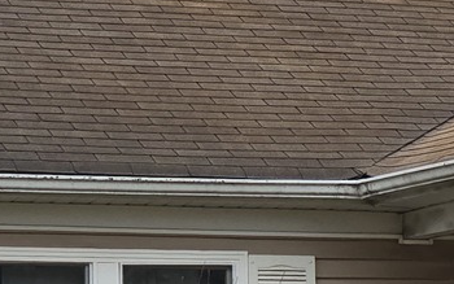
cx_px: 444
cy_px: 333
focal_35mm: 301
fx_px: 3725
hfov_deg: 7.0
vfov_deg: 4.4
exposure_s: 1/2000
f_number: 2.4
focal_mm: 7.9
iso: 160
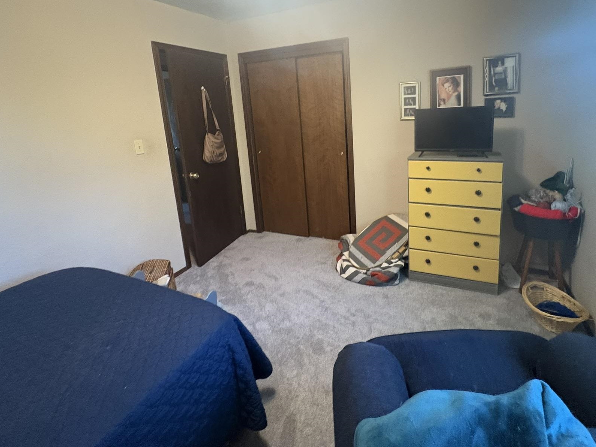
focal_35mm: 18
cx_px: 332
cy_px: 166
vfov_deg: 70.4
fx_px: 310
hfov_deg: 87.4
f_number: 2.2
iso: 640
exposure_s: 1/60
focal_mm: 2.22
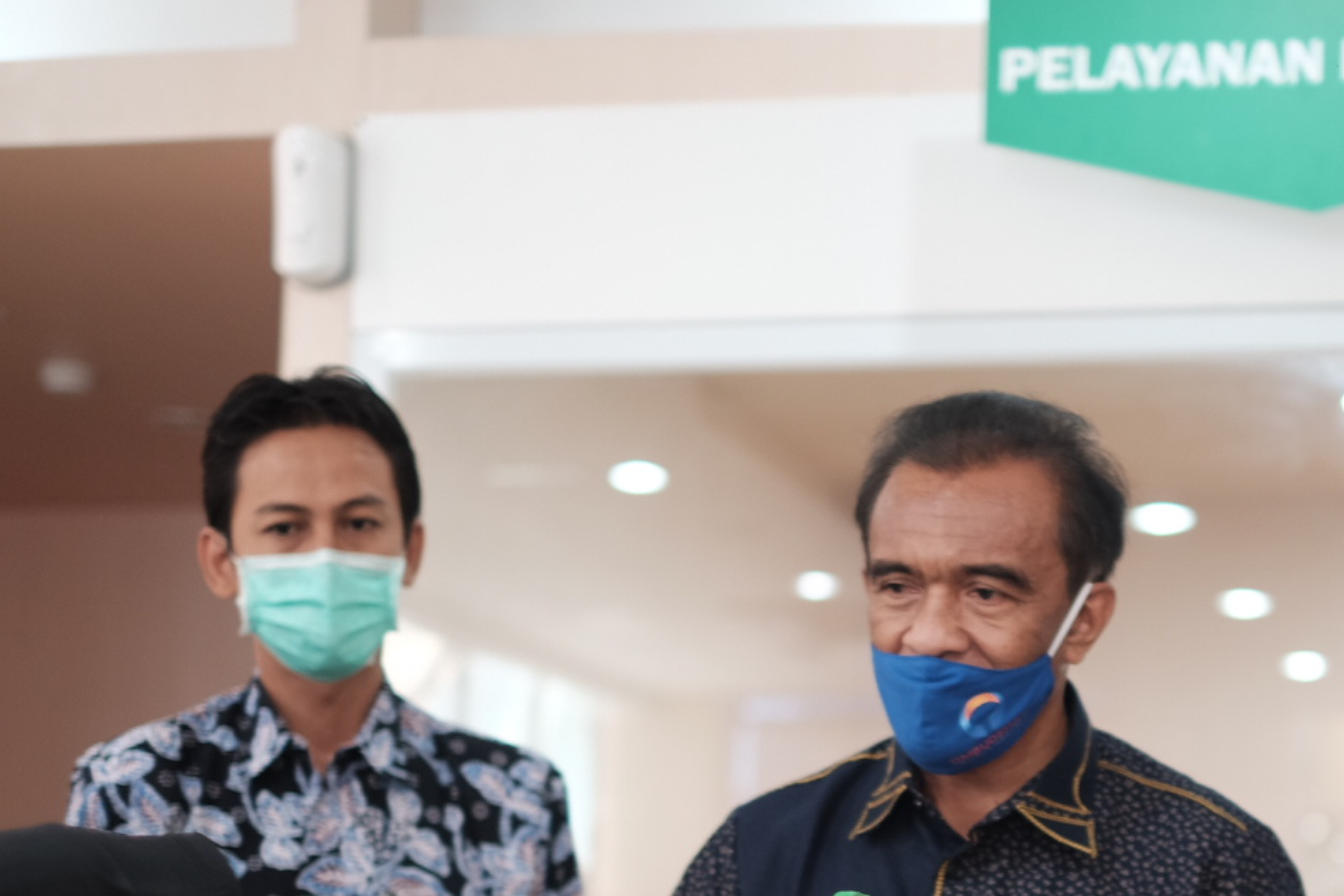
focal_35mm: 99
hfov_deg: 20.5
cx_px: 895
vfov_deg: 13.7
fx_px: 3696
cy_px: 789
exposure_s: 1/80
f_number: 1.4
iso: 250
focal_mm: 35
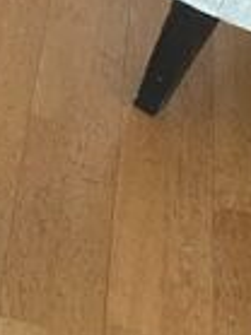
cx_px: -302
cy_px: 84
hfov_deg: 10.9
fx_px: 1162
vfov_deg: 16.3
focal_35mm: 120
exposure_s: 1/30
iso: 640
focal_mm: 4.2
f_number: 1.6
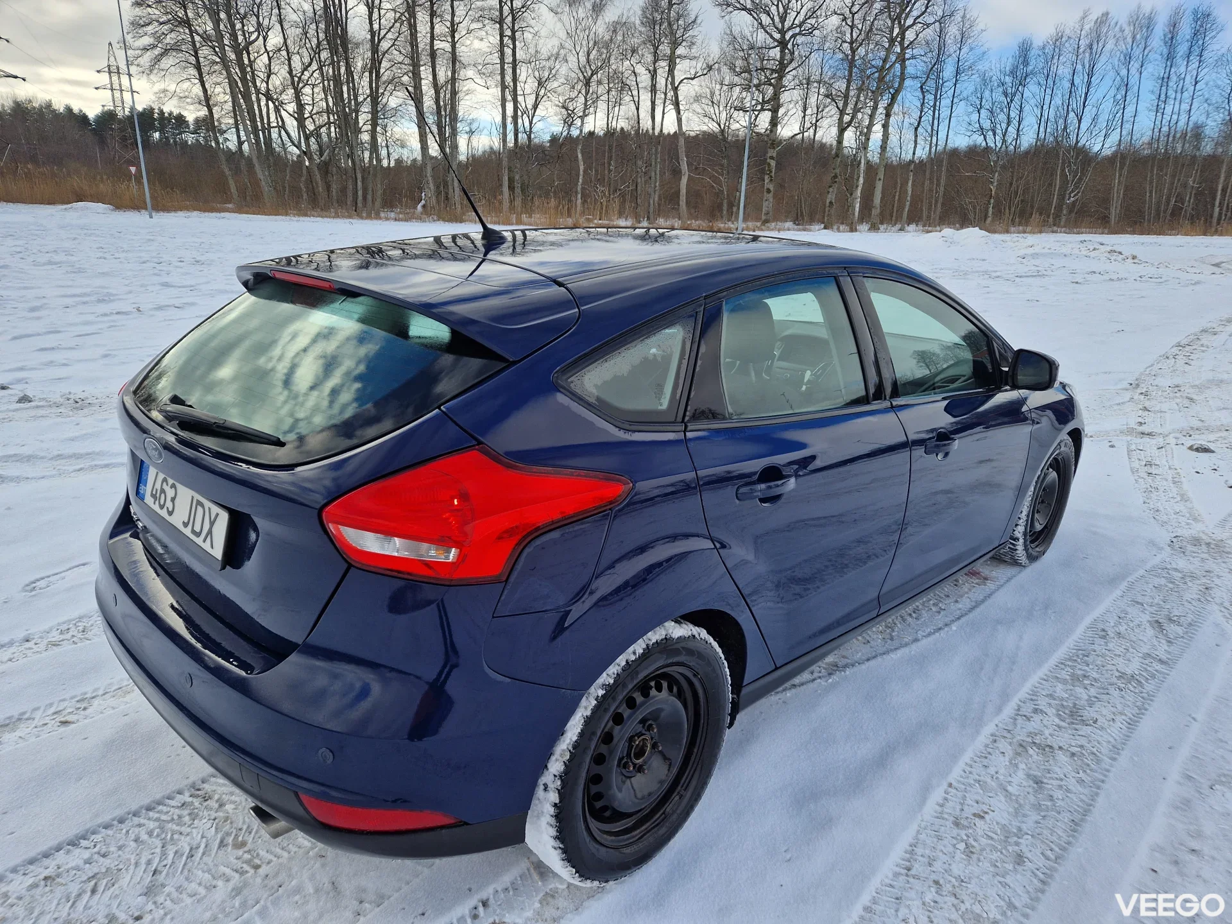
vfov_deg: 58.9
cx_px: 616
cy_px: 462
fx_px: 819
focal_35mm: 23
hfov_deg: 73.9
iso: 50
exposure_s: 1/744
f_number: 1.8
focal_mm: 5.4
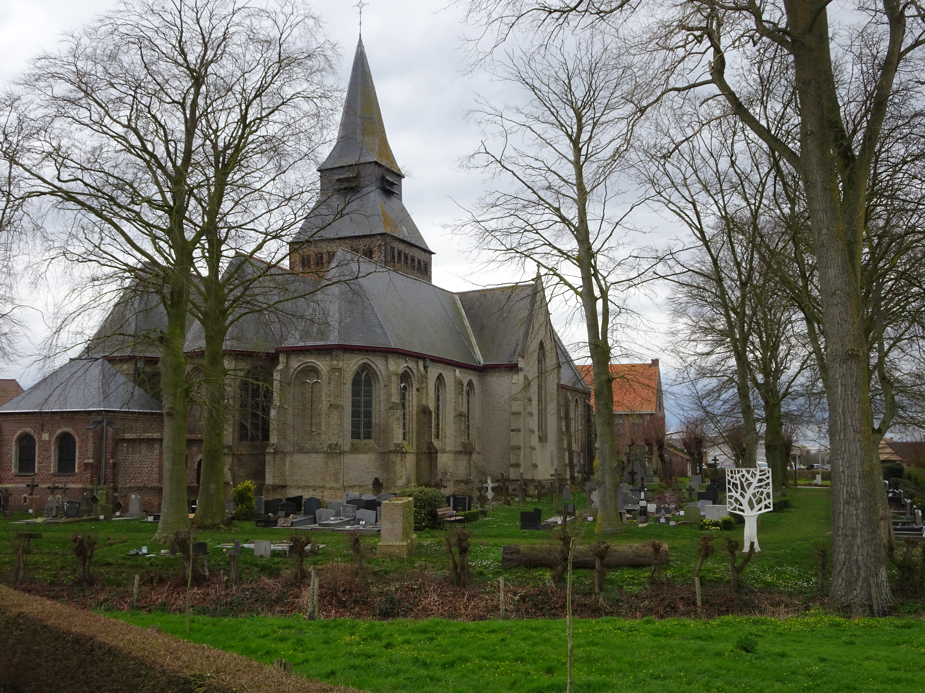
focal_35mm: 37
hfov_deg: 50.1
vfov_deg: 38.7
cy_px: 346
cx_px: 462
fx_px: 989
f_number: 4
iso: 80
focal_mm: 6.37
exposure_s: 1/320
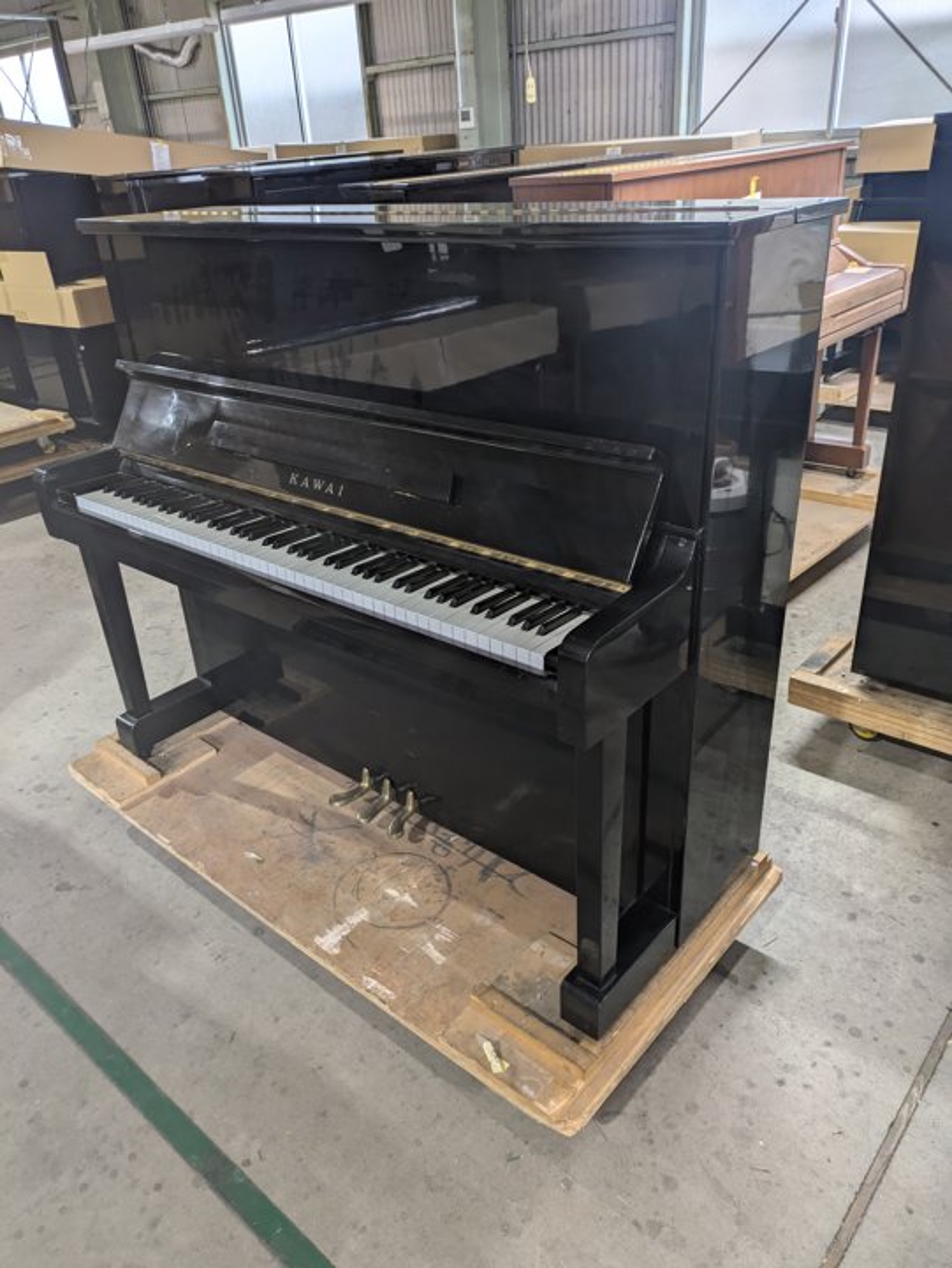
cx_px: 476
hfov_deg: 54.9
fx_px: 916
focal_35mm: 25
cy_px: 634
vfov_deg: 69.4
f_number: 1.89
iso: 119
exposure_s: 1/40
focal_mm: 5.43
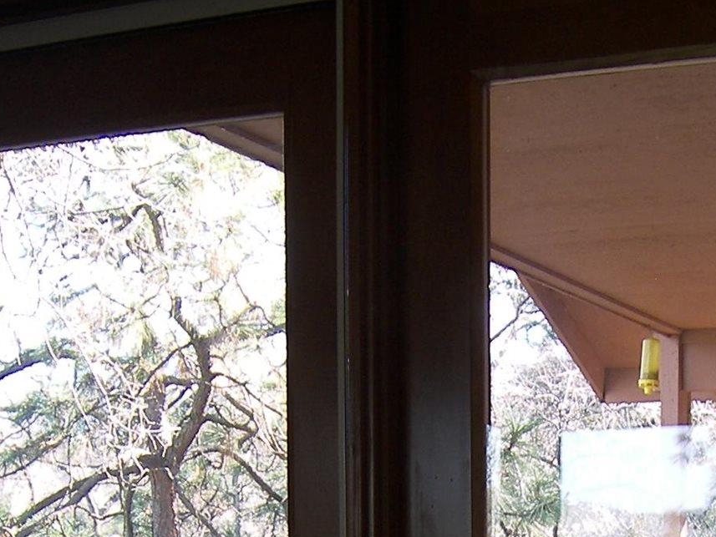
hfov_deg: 22.6
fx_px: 1779
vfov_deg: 15.9
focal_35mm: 86
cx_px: 521
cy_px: 788
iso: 50
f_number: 2.8
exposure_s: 1/40
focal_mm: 5
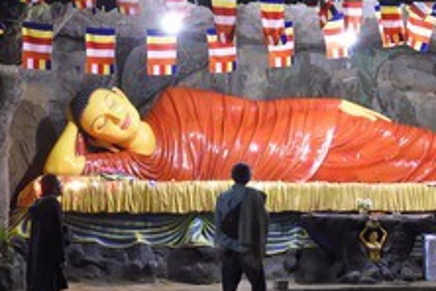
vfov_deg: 26.4
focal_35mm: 51
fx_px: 618
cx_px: 233
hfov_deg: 38.9
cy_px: 179
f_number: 5.6
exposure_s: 1/10
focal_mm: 27
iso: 3200
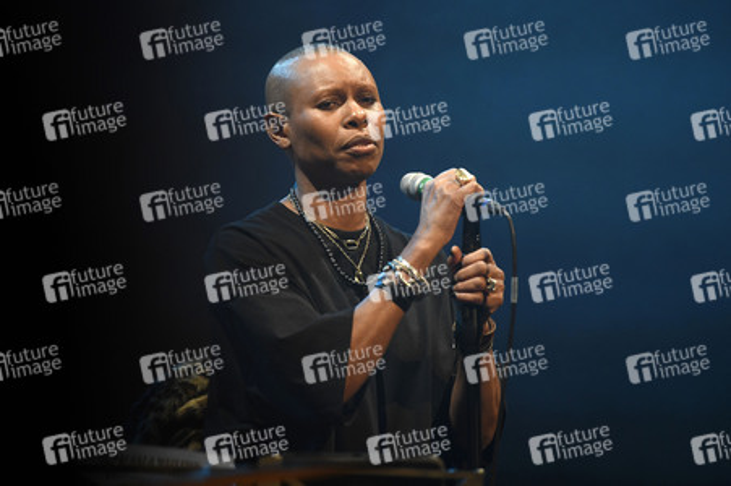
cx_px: 366
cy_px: 243
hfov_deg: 10.3
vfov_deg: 6.9
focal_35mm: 200
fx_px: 4058
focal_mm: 200
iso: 1600
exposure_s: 1/320
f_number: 3.5
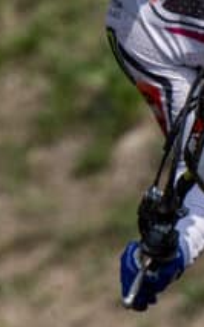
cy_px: 87
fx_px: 5902
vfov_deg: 3.2
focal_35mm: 663
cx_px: 433
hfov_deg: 2.0
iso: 200
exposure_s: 1/5000
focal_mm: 180
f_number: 3.5
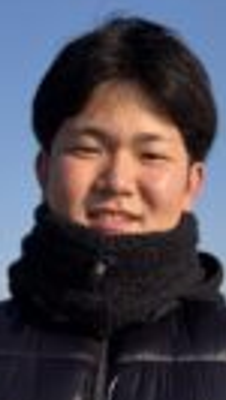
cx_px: 45
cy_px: 439
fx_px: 904
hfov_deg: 14.2
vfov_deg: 23.5
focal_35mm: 85
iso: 64
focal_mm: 5.96
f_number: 1.6
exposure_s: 1/4608
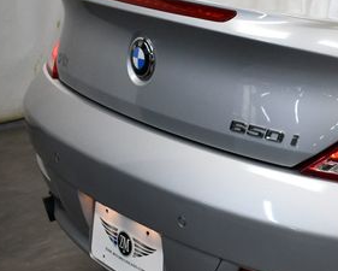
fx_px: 771
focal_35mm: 77
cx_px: 368
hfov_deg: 23.3
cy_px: 189
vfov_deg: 19.8
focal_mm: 18
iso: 720
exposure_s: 1/250
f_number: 3.5
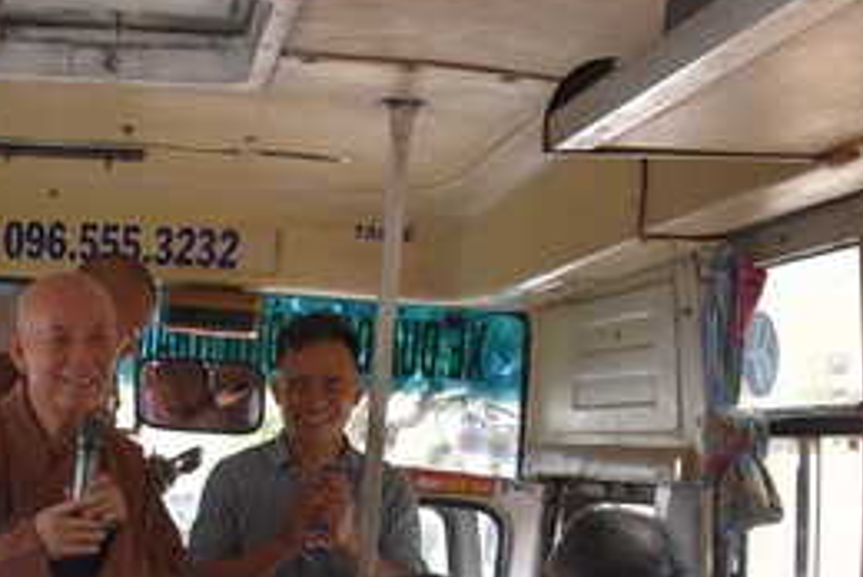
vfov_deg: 21.9
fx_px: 1440
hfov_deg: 30.7
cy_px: 564
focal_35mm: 60
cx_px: -27
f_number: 5.6
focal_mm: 24
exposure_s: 1/125
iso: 400
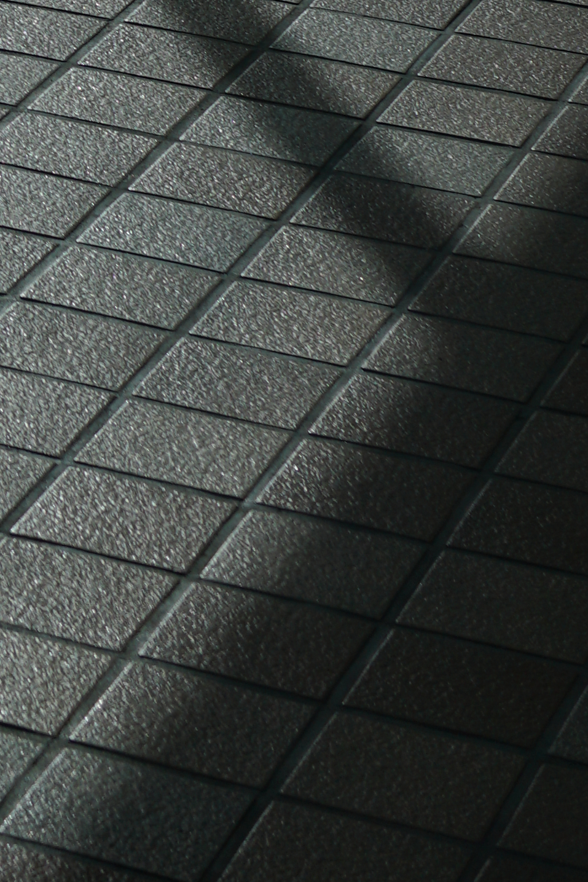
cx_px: -977
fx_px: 4751
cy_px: -907
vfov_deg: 9.8
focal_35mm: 194
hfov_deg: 6.6
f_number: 5.6
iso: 100
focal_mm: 35
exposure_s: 1/1250
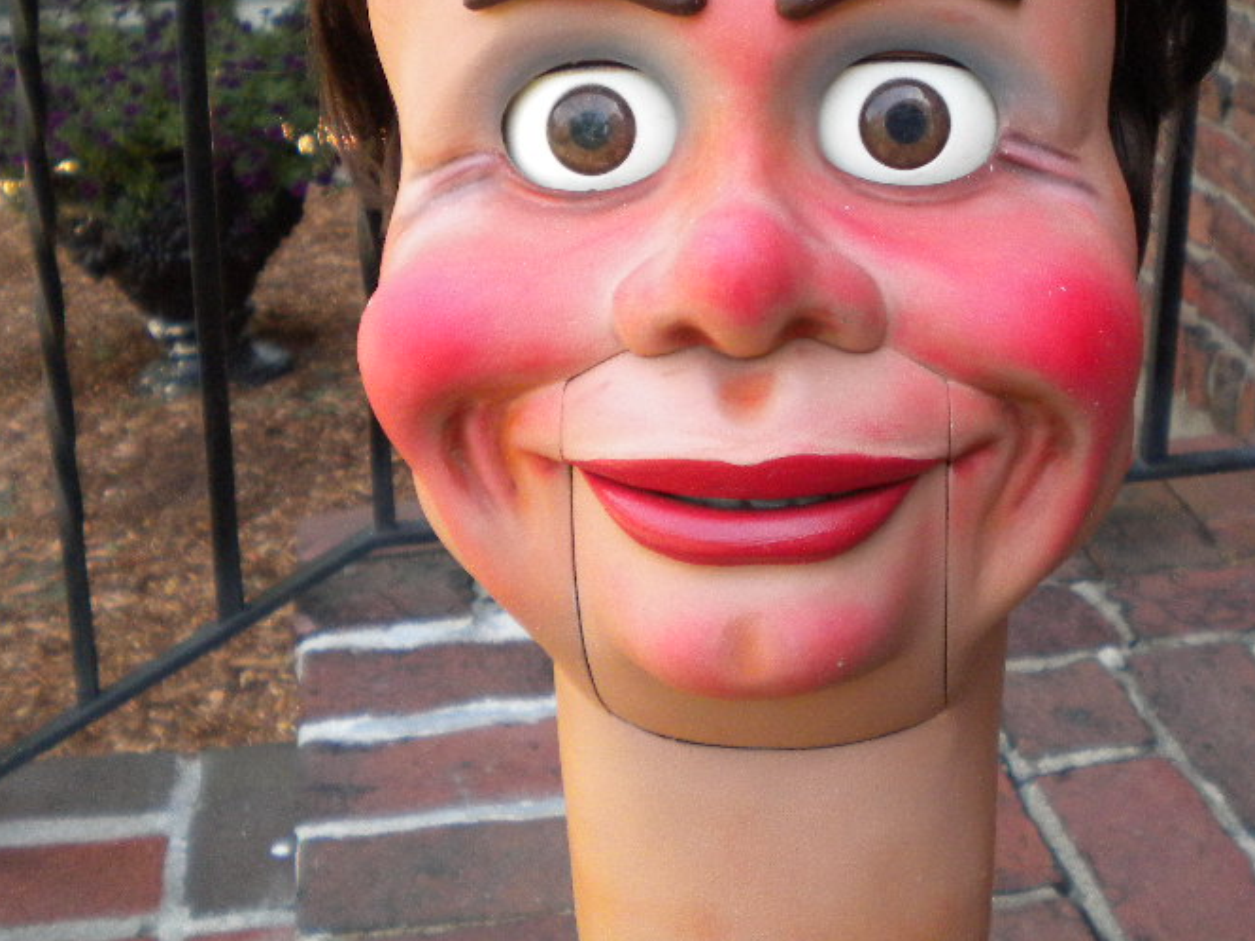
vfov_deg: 26.6
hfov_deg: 35.4
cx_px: 765
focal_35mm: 54
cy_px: 217
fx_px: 1958
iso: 350
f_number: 3.1
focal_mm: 6.3
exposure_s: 1/440
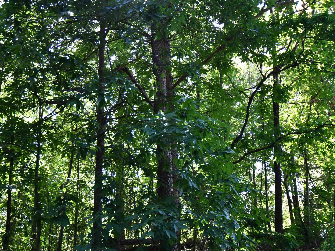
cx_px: 172
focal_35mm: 44
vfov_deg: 32.8
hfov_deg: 42.9
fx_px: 426
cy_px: 148
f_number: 4
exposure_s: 1/250
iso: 720
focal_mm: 22
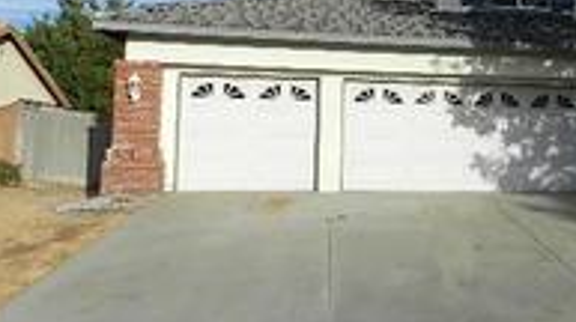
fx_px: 686
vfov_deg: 26.2
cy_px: 101
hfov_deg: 42.3
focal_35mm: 45
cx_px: 501
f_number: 4.5
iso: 160
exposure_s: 1/800
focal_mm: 4
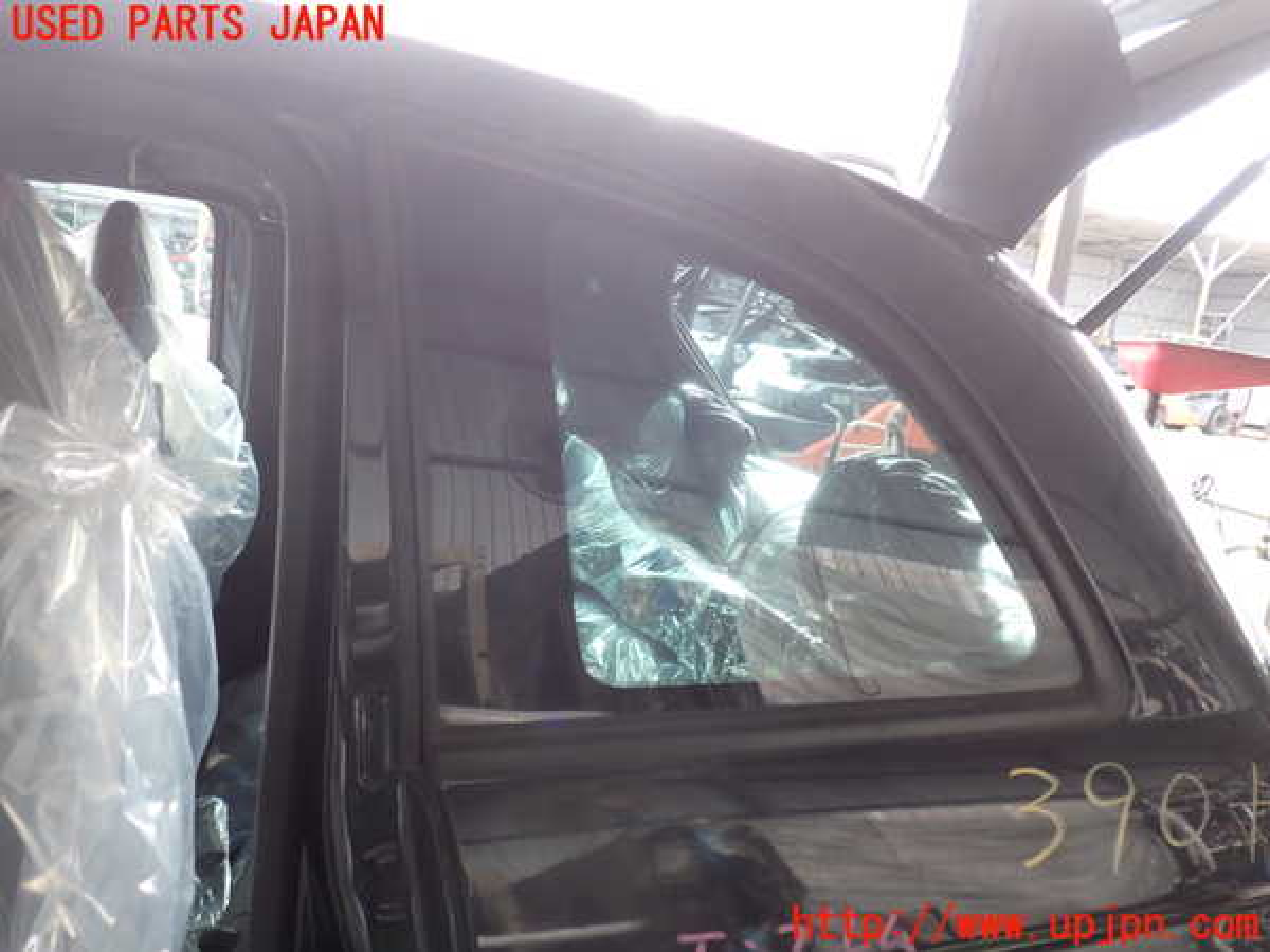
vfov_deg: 46.8
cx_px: 635
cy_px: 476
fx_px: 1101
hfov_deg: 60.0
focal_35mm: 30
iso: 160
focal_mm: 5.4
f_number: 2.3
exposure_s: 1/60
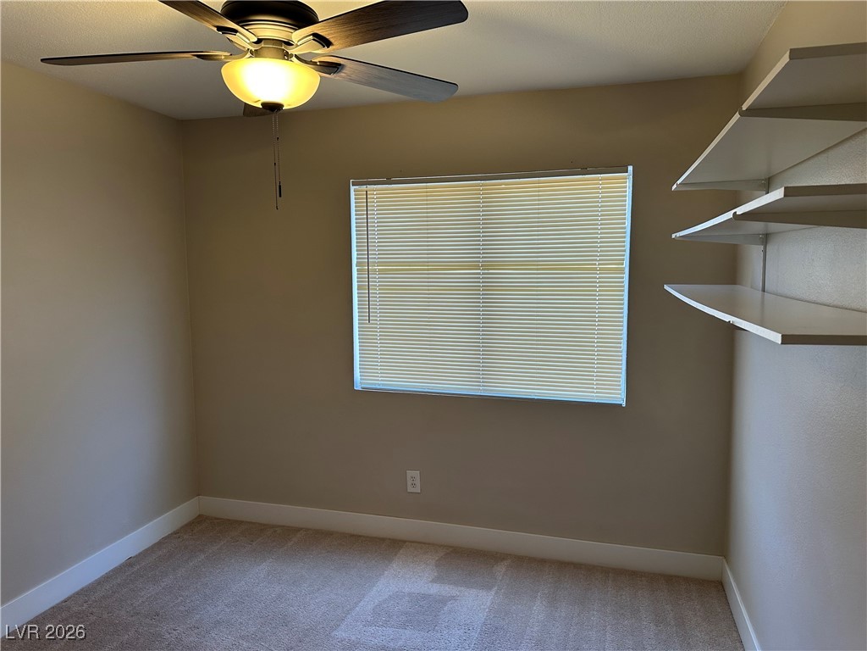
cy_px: 326
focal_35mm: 24
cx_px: 434
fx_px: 601
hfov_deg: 71.6
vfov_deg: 56.8
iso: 160
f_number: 1.78
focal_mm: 6.86
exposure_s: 1/120
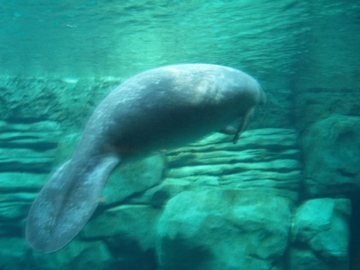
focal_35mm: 50
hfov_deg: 38.2
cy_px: 136
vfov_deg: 29.1
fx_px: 520
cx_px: 183
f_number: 3.6
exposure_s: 1/8
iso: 197
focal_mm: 8.8
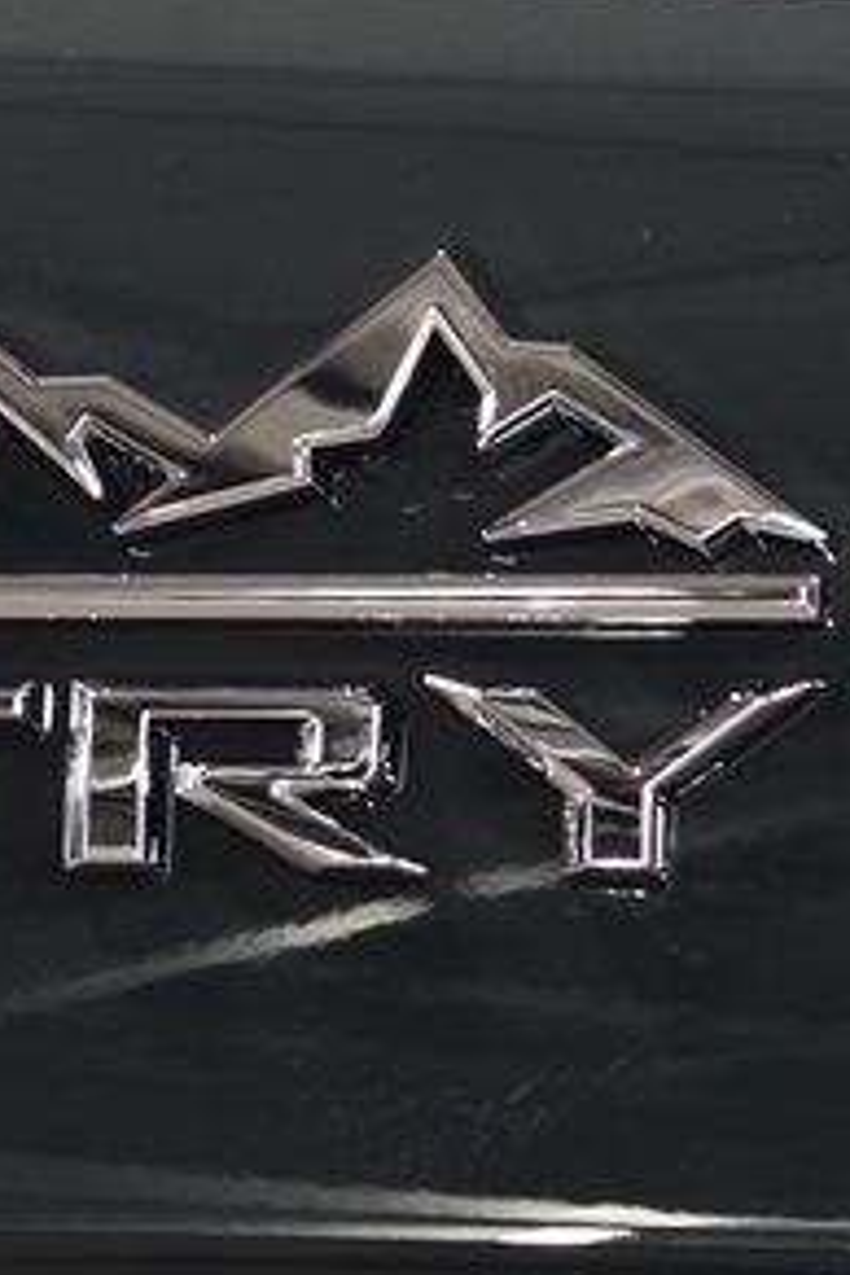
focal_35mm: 231
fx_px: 8181
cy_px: 563
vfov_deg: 8.9
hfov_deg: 5.9
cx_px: -407
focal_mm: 70
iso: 1400
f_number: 7.1
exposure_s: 1/30
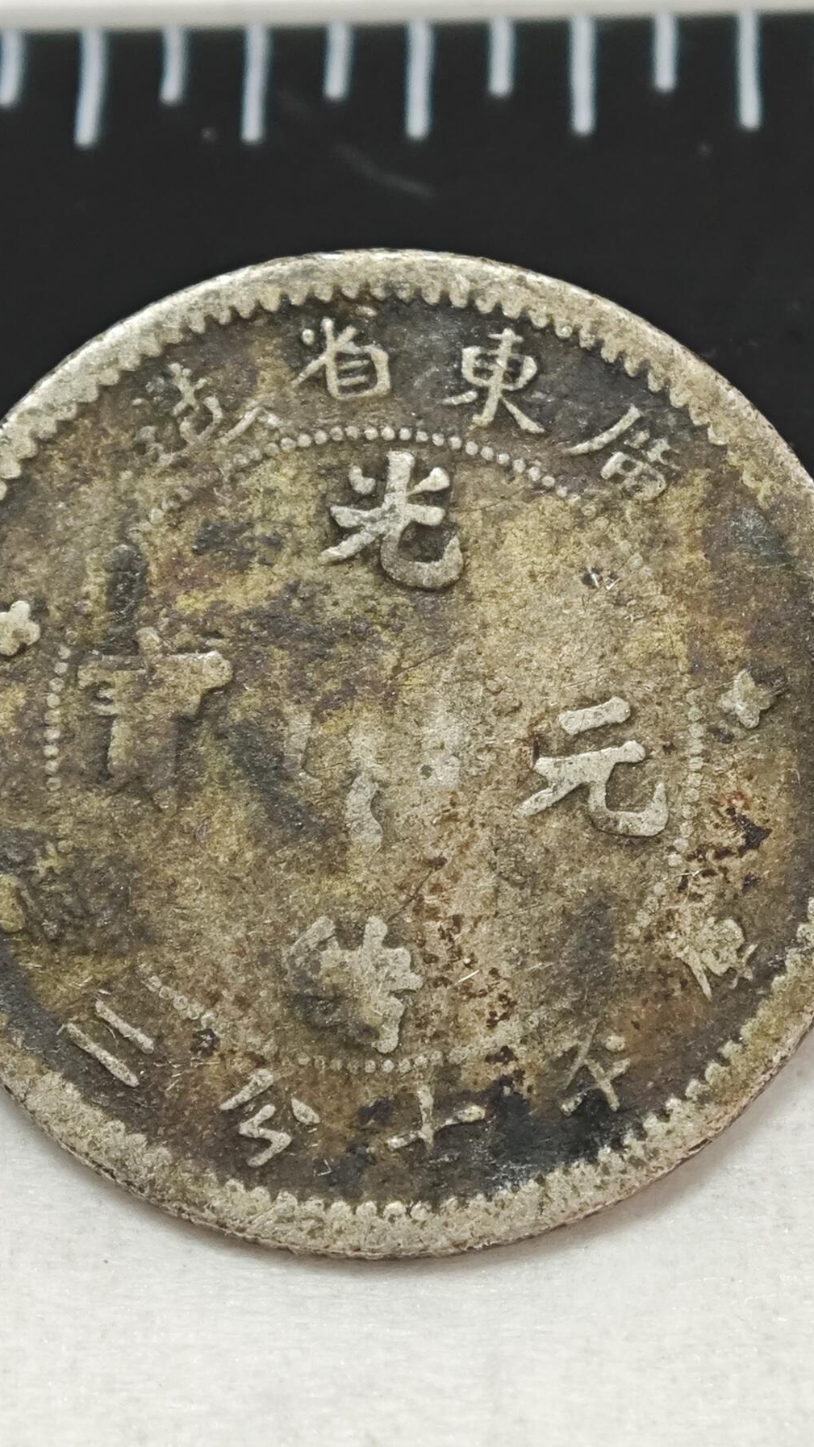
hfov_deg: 7.4
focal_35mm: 164
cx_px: 374
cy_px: 722
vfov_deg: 13.1
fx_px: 6294
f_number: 2
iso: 1000
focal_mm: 10.1
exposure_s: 1/74
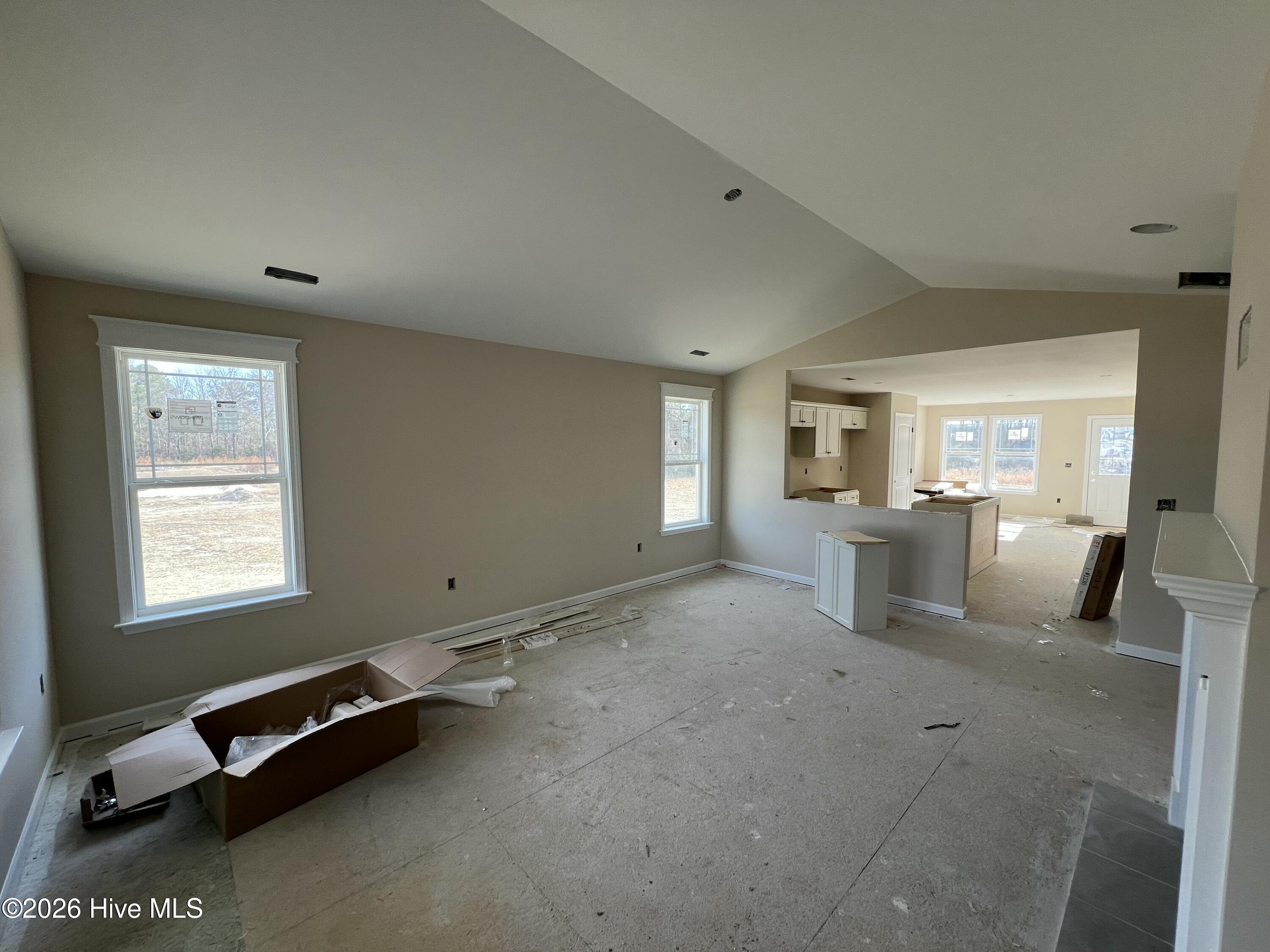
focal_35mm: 13
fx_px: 477
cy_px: 476
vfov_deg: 89.9
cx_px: 635
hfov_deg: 106.2
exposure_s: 1/99
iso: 40
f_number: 1.8
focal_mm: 1.57
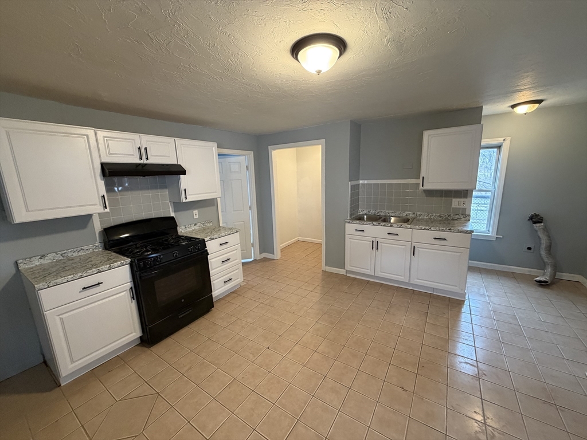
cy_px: 220
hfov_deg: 102.1
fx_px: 237
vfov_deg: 85.7
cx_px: 294
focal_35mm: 14
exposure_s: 1/60
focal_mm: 2.22
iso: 400
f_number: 2.2
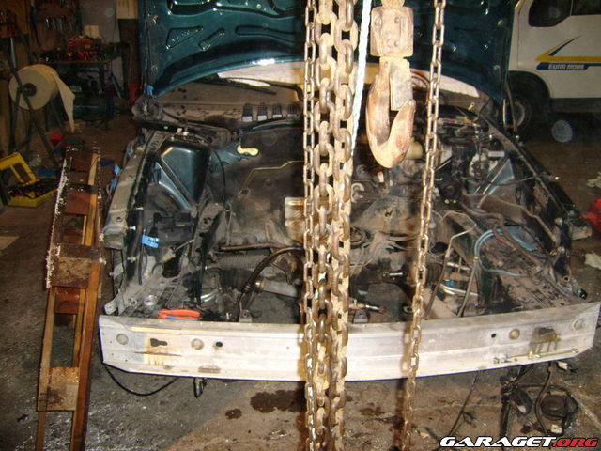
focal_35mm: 35
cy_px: 226
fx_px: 608
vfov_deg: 40.7
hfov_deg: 52.6
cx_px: 300
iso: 218
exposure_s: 1/30
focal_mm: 5.95
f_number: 2.8
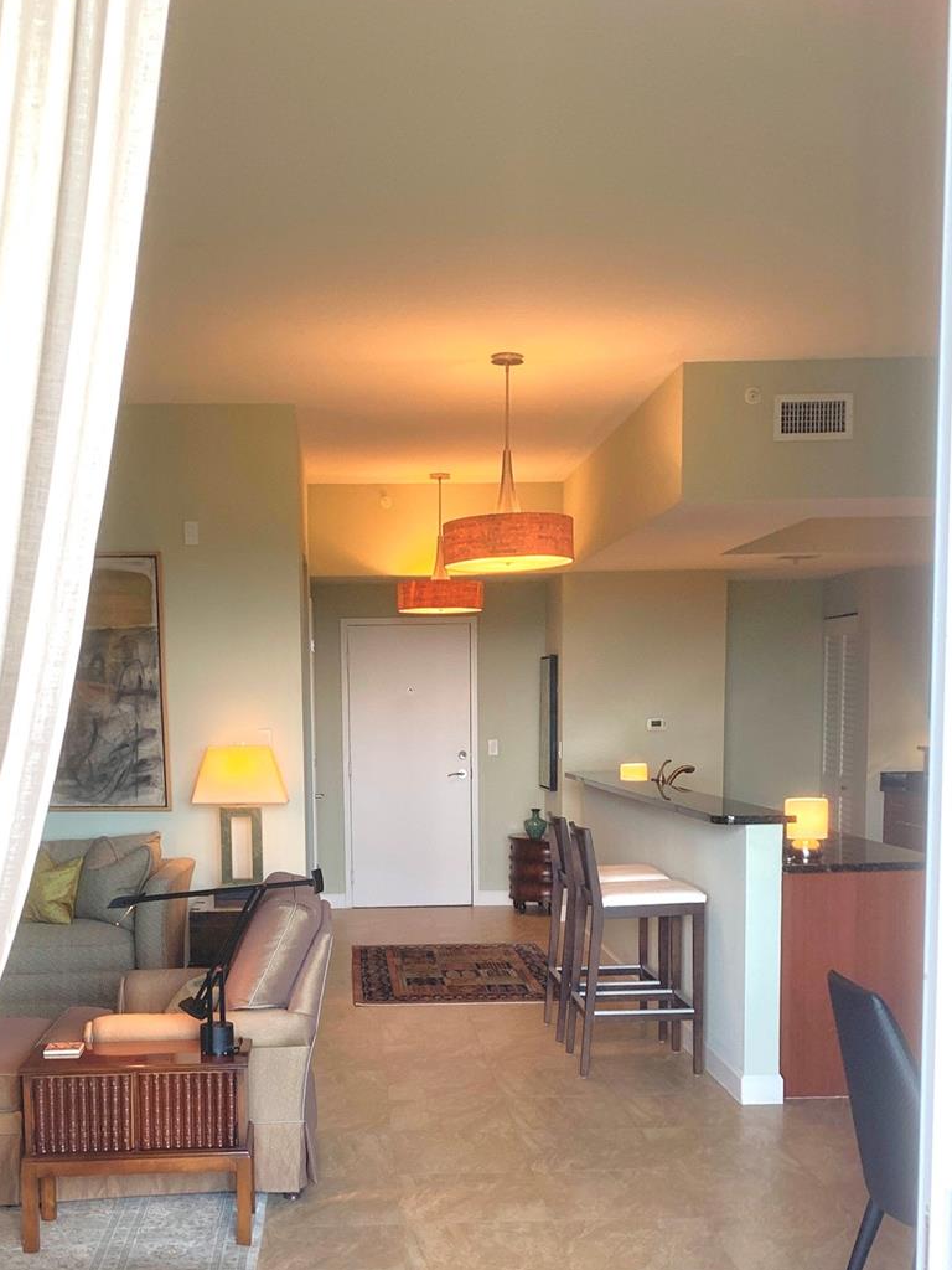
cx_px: 407
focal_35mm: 39
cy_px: 900
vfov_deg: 46.7
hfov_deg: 36.7
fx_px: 1430
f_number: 1.8
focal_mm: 4.25
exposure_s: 1/121
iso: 50
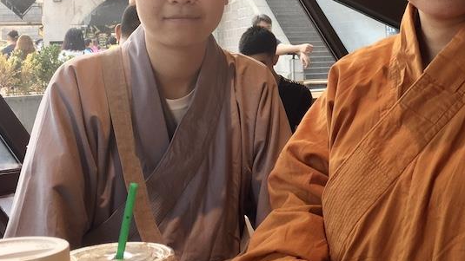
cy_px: 42
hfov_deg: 33.0
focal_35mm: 63
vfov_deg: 18.9
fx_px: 777
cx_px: 318
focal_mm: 4.15
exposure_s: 1/100
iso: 40
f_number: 2.2
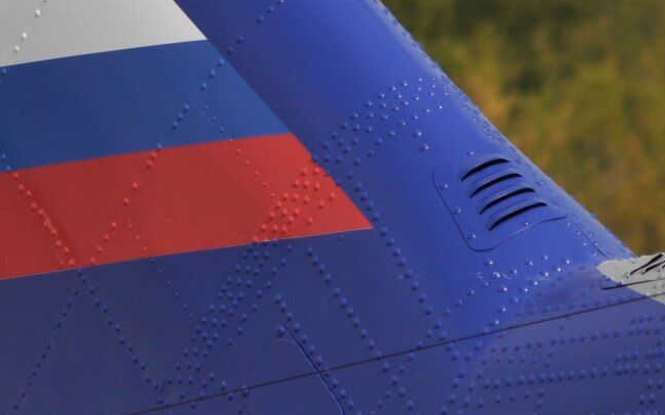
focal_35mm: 1011
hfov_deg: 2.1
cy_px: -96
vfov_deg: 1.3
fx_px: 18320
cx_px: 58
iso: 200
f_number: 8
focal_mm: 210
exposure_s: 1/1250
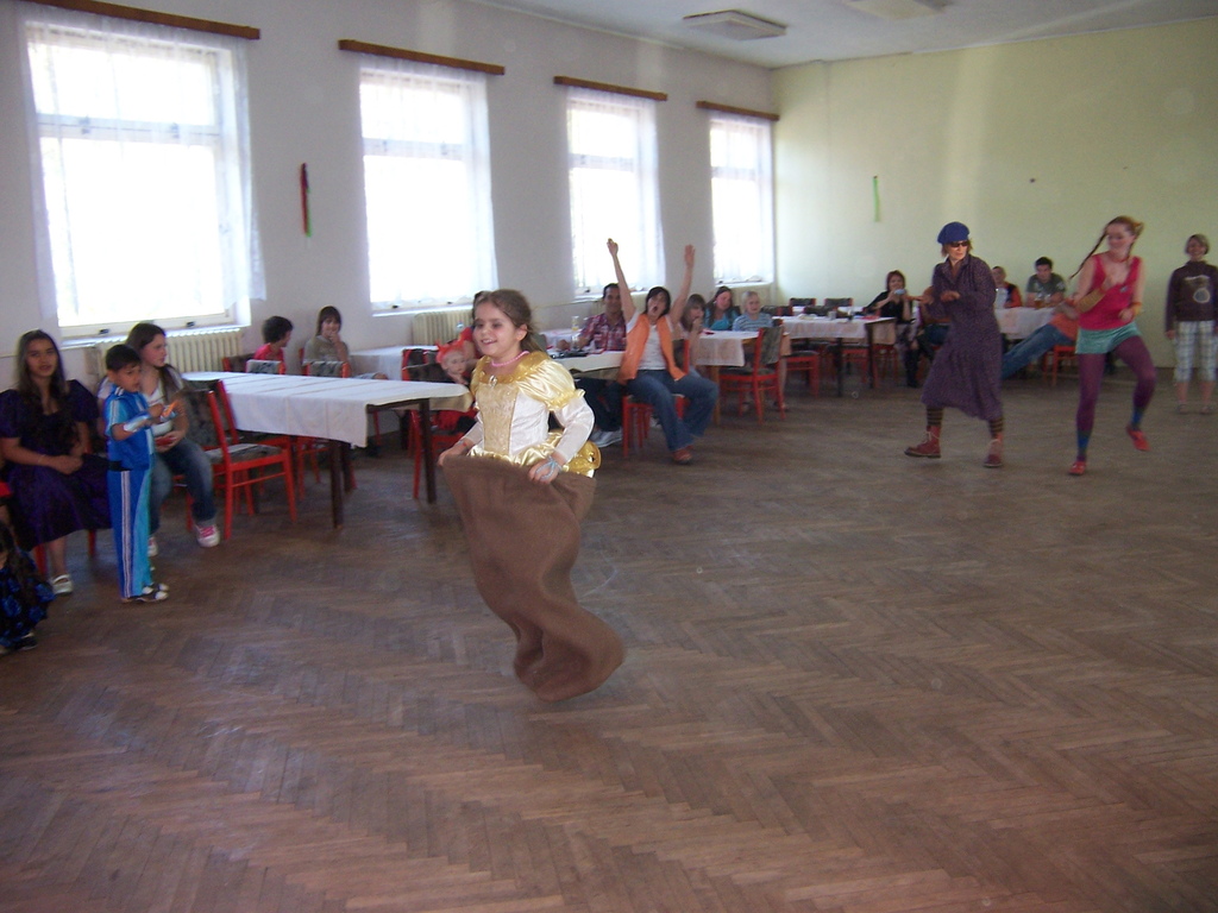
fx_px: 1161
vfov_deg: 42.9
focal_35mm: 33
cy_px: 456
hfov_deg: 55.4
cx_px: 609
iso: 140
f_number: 2.8
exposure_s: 1/60
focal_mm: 5.5
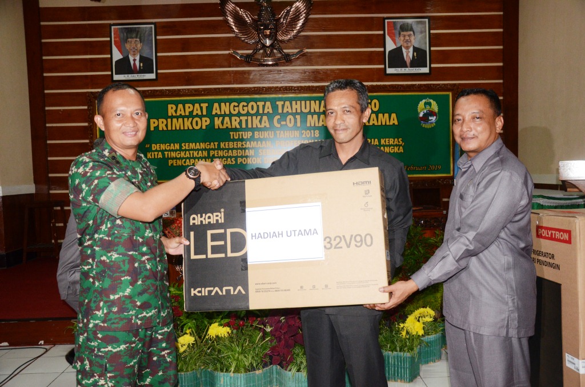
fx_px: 511
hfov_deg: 59.6
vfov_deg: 41.5
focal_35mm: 32
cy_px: 194
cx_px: 292
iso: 1600
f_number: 3.8
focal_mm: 21
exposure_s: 1/100
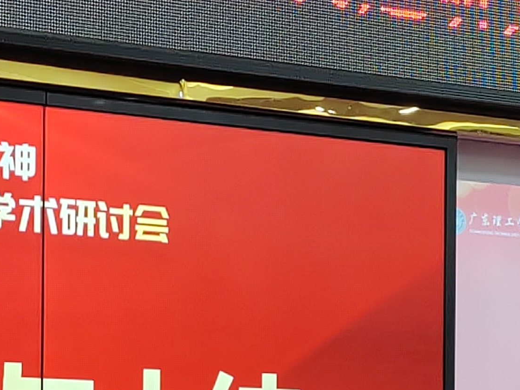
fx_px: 2659
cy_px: 456
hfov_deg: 11.1
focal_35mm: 177
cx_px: 114
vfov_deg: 8.3
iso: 237
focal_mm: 5.52
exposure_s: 1/100
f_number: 1.9
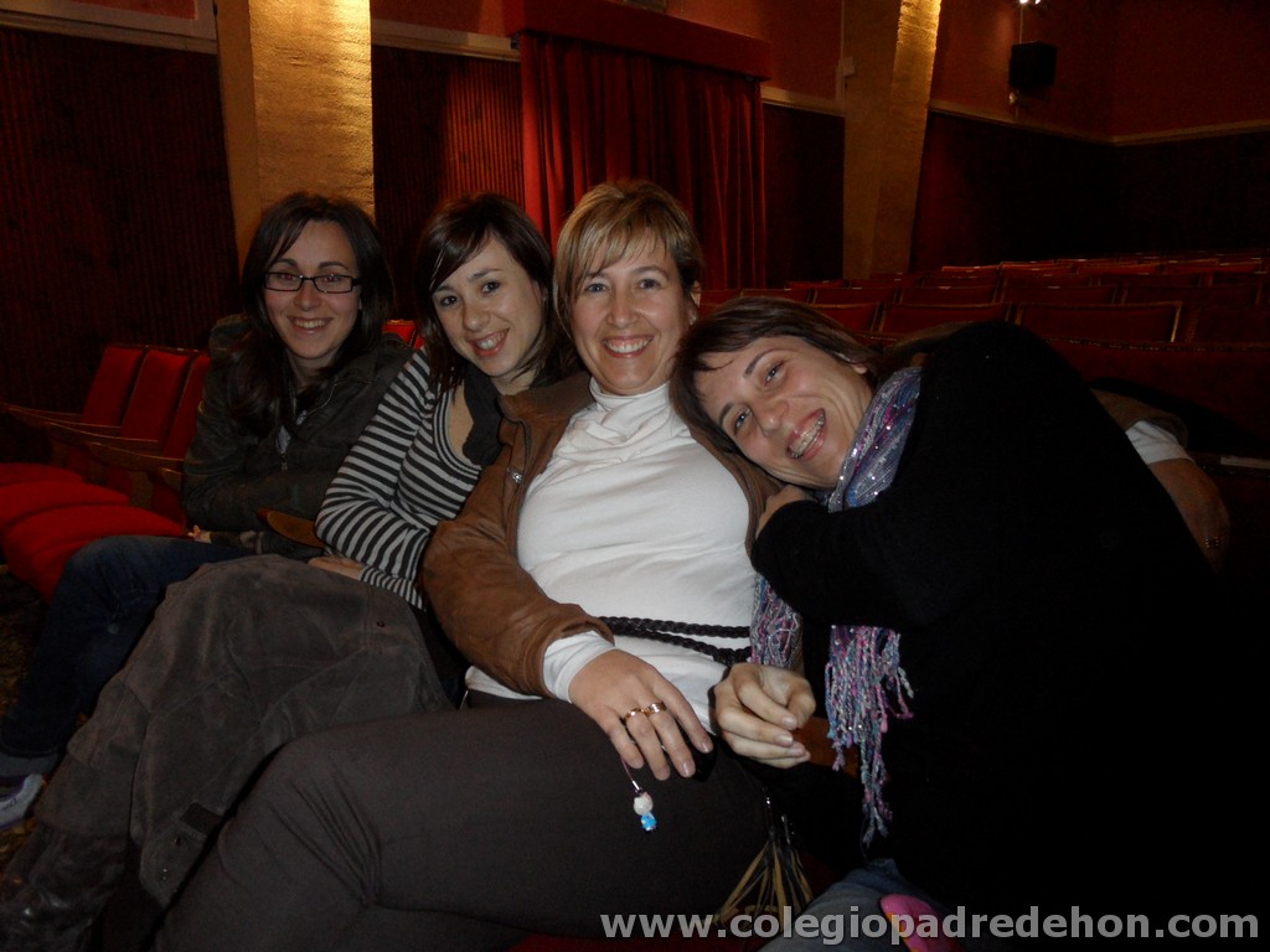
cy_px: 476
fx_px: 881
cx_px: 635
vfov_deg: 56.8
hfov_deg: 71.6
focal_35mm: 24
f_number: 3.2
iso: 200
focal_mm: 3.9
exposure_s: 1/30
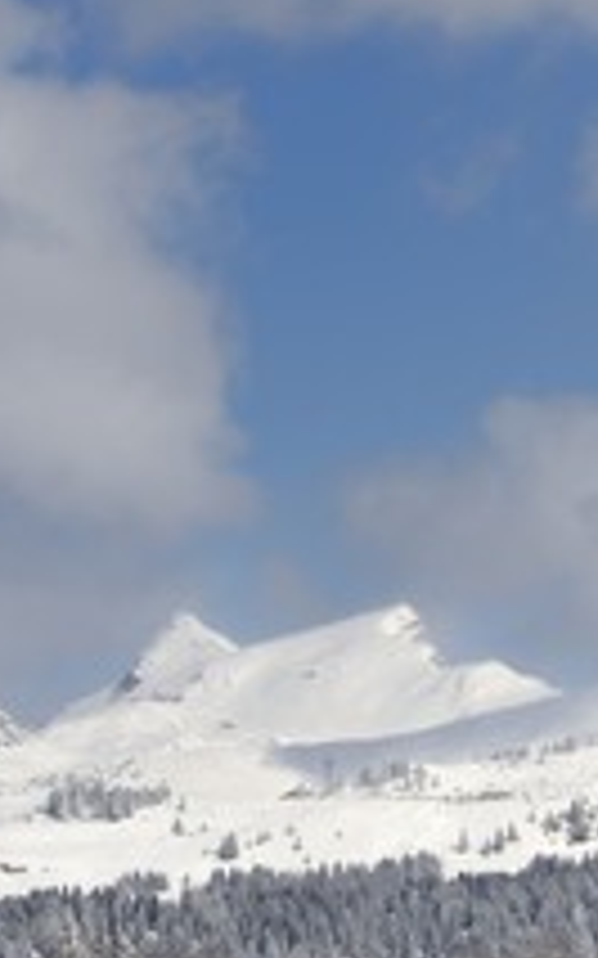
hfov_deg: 3.7
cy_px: 603
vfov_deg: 6.0
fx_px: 9159
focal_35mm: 351
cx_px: 859
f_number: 11
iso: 200
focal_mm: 175
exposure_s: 1/800
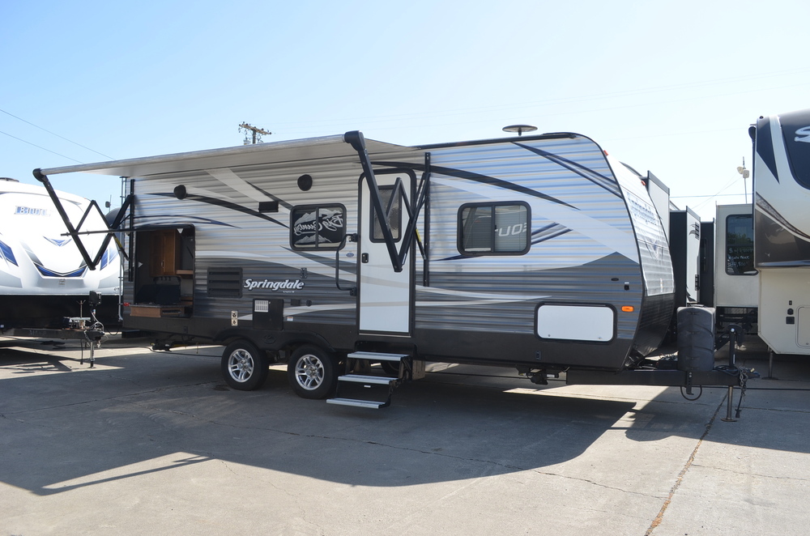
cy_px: 268
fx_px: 673
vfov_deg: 43.4
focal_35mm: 30
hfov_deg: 62.0
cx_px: 405
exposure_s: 1/250
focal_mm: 20
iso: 140
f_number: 8
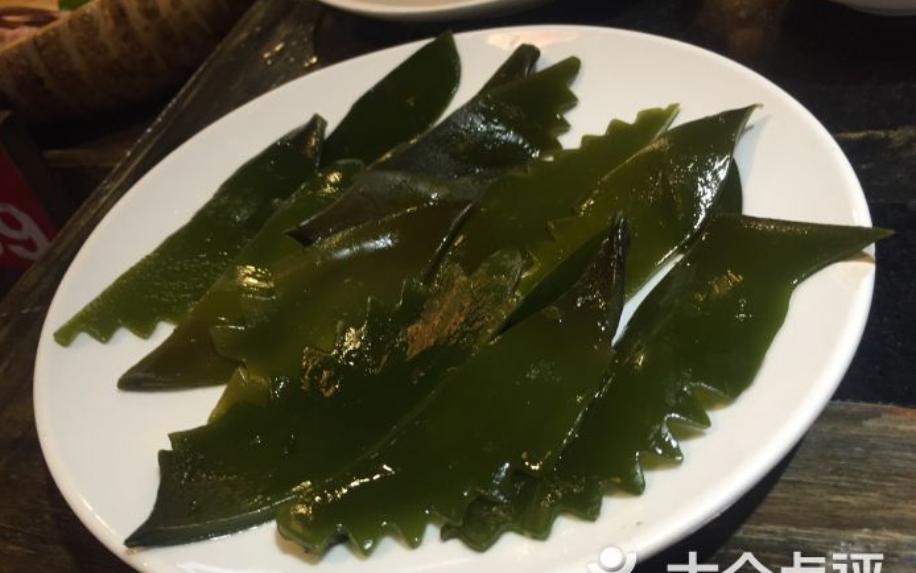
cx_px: 457
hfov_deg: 61.2
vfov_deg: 40.6
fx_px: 774
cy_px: 300
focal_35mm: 31
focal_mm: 4.15
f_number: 2.2
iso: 160
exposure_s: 1/33
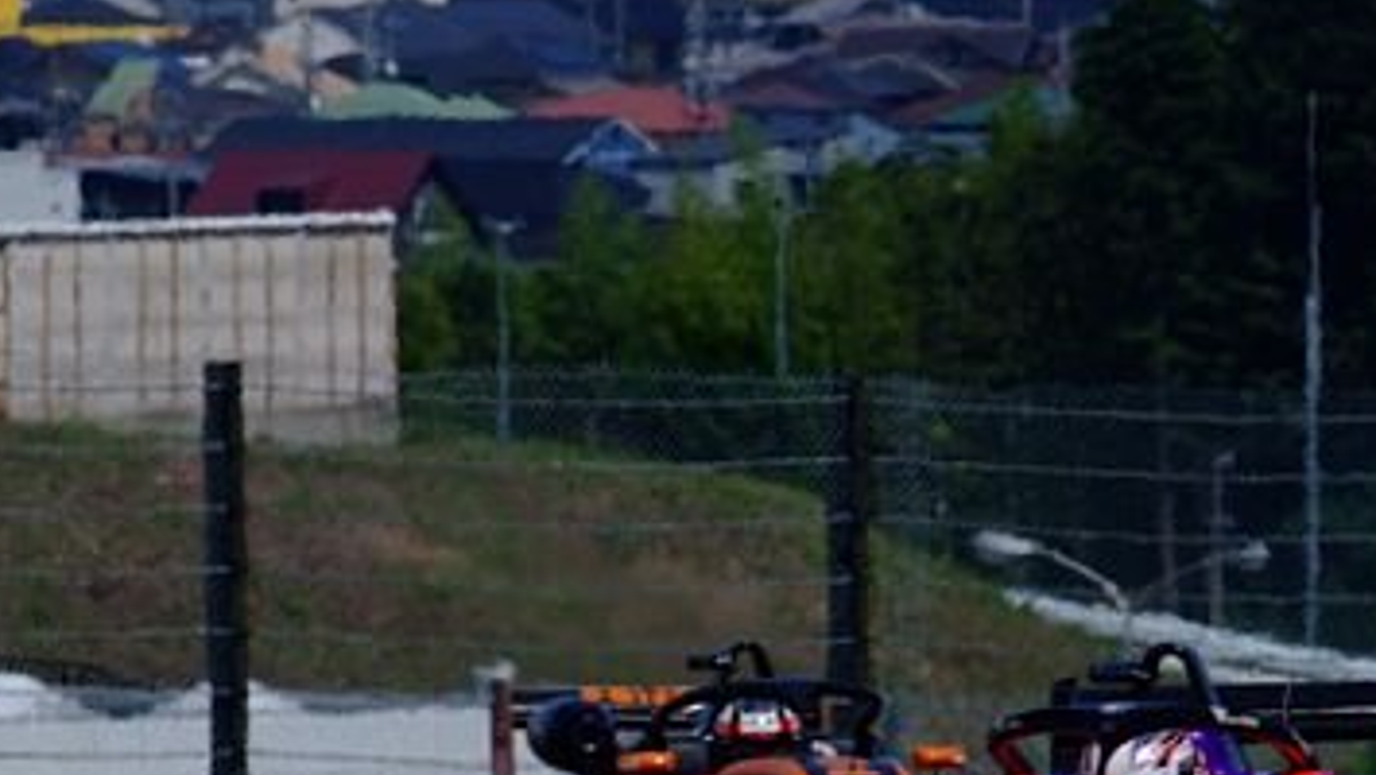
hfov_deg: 2.3
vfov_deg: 1.3
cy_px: 585
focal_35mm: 955
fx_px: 34857
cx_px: 837
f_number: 13
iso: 200
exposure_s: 1/500
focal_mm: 300
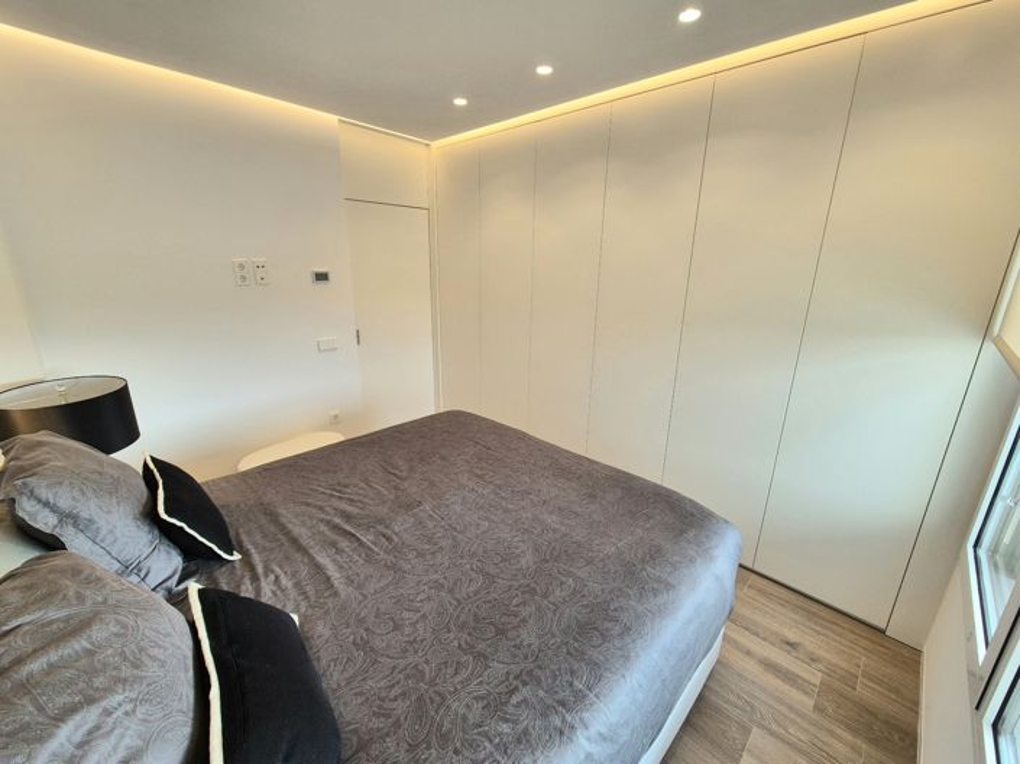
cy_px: 382
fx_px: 383
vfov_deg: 89.9
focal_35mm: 13
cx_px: 510
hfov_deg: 106.2
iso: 64
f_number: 2.2
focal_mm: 2.2
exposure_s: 1/100
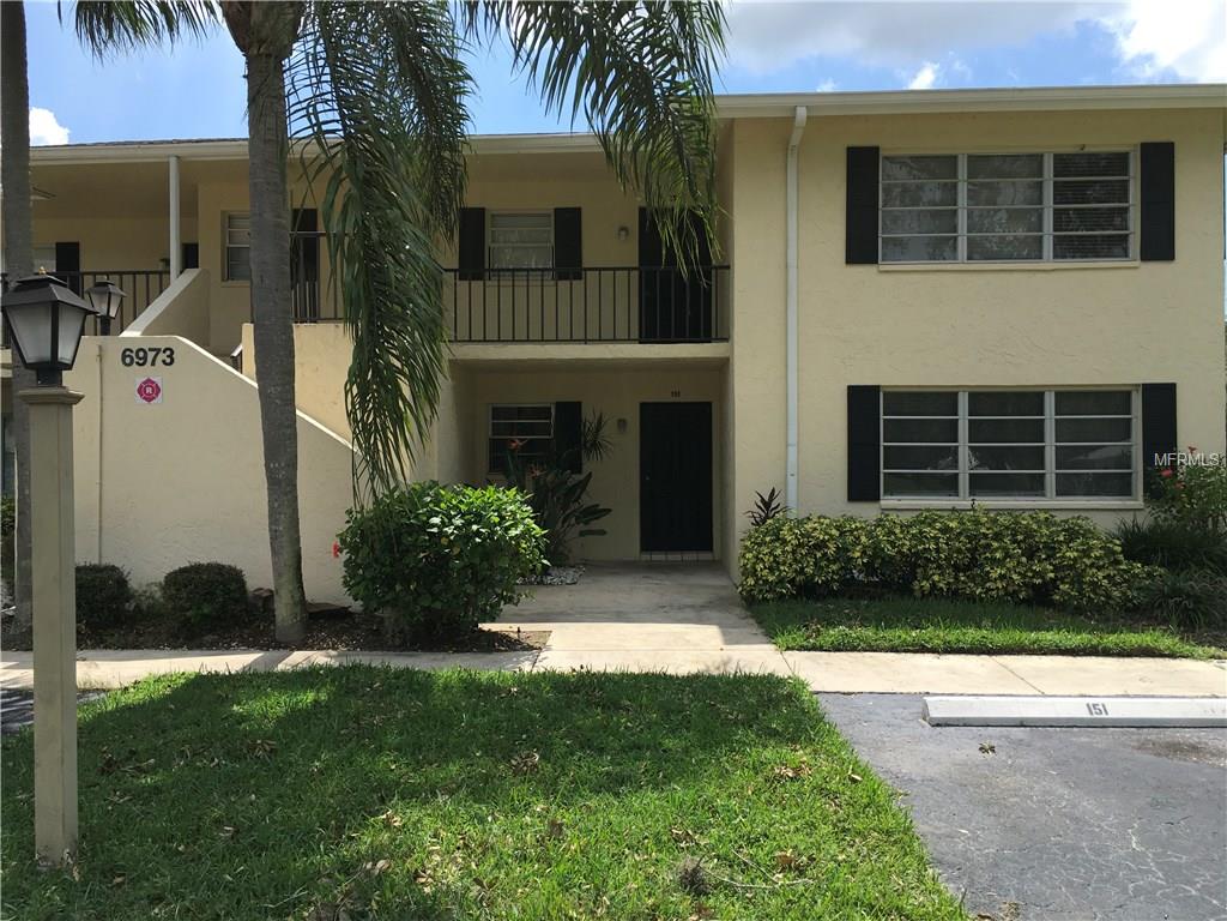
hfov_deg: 61.7
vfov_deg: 48.2
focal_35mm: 29
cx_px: 614
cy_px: 460
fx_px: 1028
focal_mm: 4.15
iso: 25
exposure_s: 1/1304
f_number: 2.2
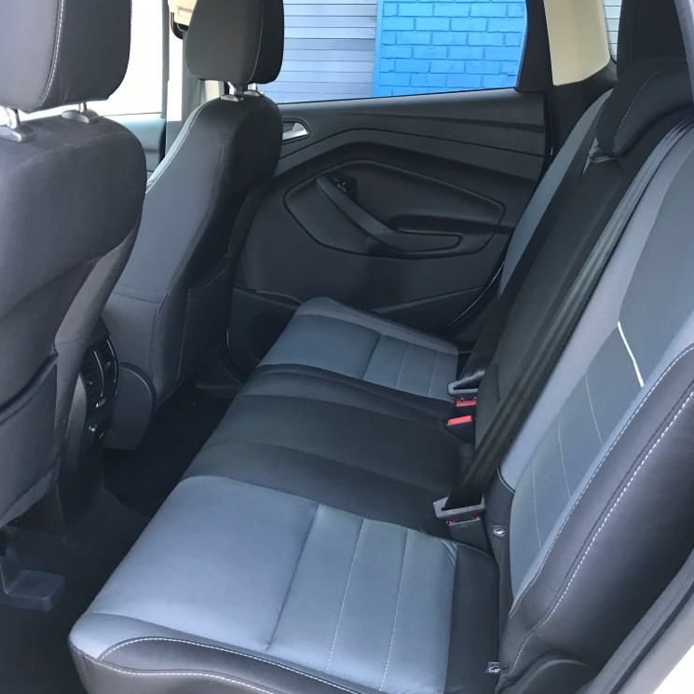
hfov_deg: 48.3
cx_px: 299
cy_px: 356
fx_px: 771
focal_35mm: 34
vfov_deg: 48.4
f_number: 1.8
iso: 40
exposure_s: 1/23
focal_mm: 3.99
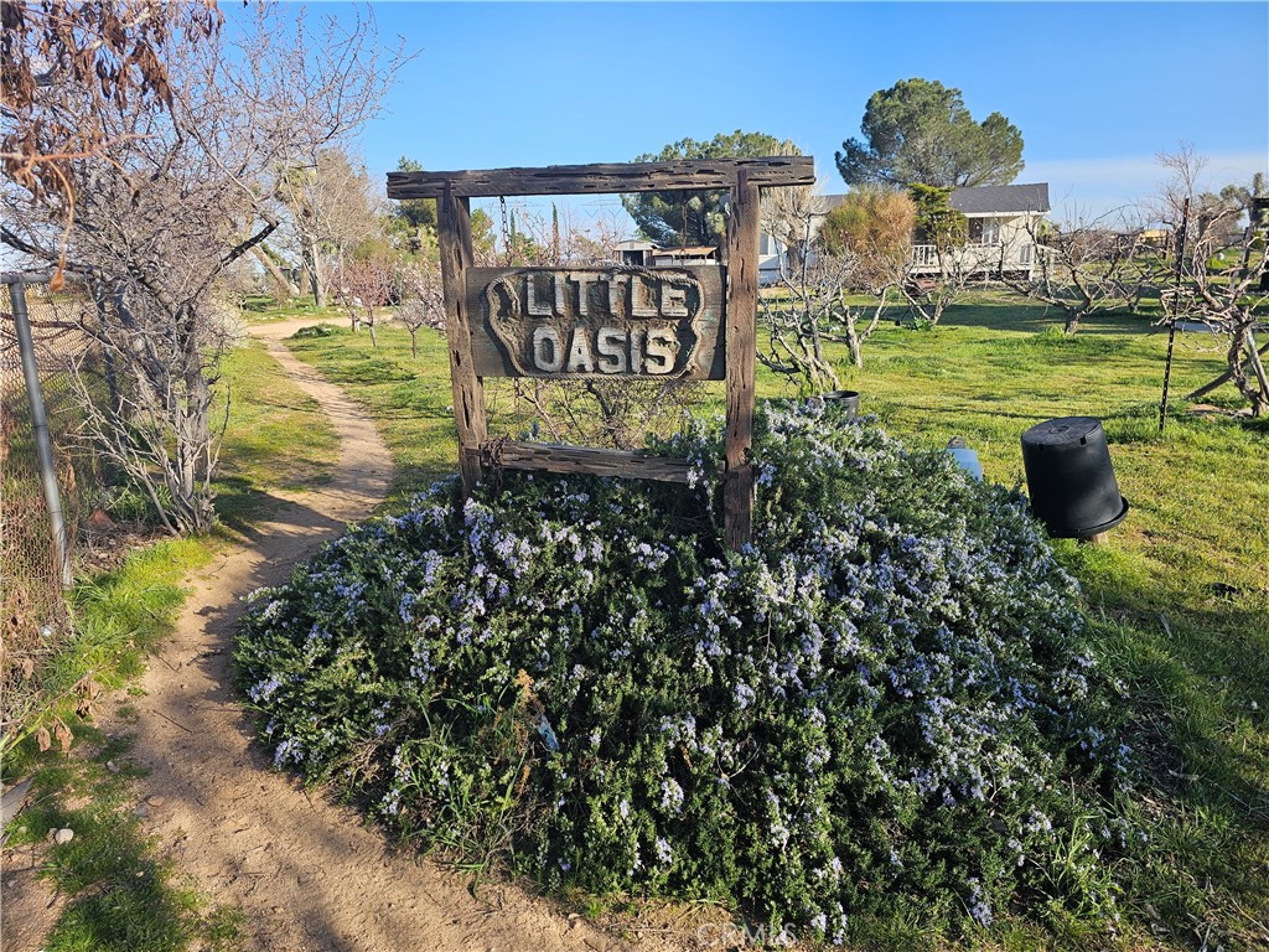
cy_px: 476
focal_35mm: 23
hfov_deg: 73.9
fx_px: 843
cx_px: 634
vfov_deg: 58.9
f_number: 1.7
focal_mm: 6.3
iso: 10
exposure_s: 1/364
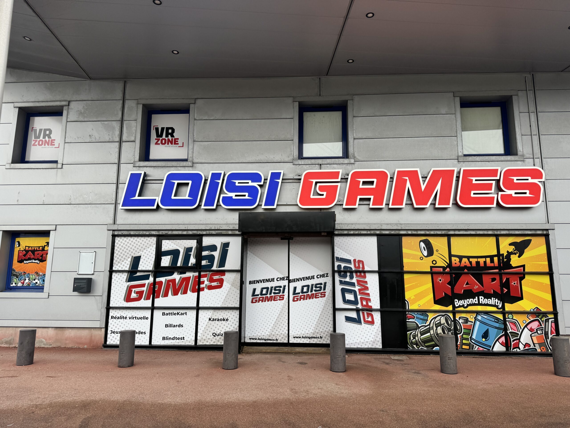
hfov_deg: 71.6
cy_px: 214
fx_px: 395
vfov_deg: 56.8
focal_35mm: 24
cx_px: 285
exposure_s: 1/664
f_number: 1.78
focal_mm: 6.86
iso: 80
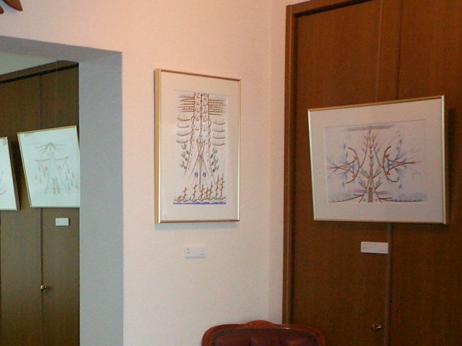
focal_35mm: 65
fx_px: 867
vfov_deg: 22.1
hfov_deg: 29.2
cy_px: 302
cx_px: 98
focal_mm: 5.6
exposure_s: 1/40
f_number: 3.5
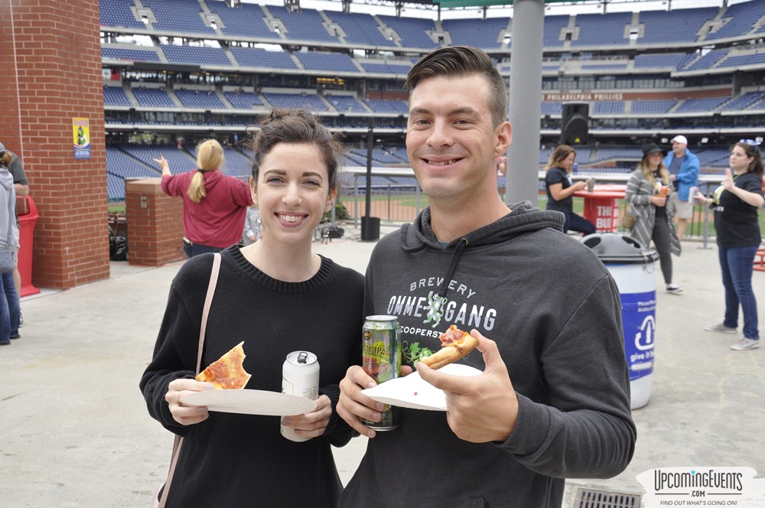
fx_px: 891
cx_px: 382
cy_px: 254
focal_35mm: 42
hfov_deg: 46.5
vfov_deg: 31.8
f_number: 8
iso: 400
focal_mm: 28
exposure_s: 1/60
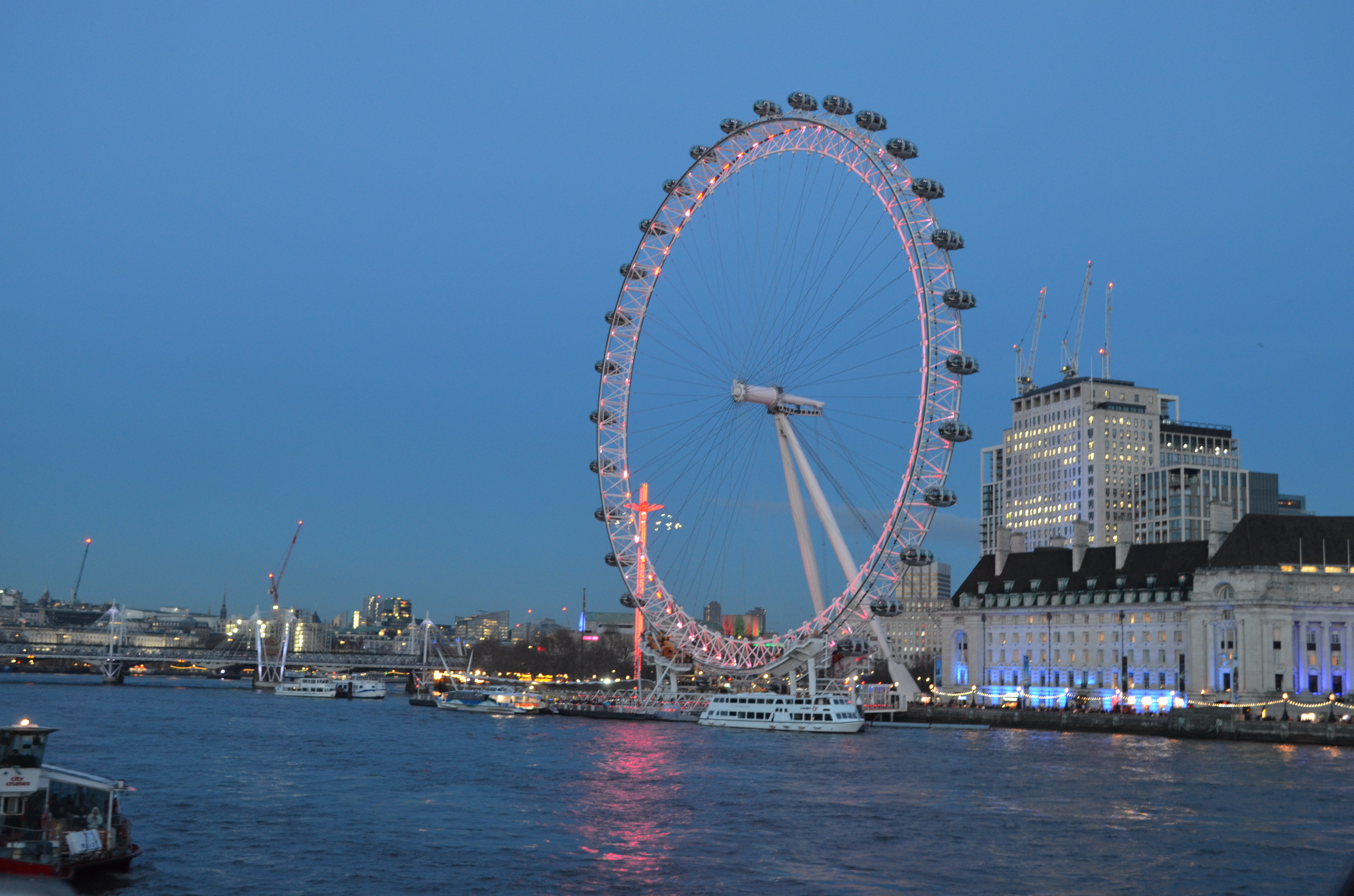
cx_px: 677
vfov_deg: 30.7
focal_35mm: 44
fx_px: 1633
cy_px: 448
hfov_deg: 45.0
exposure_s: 1/10
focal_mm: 29
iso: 800
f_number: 5.6
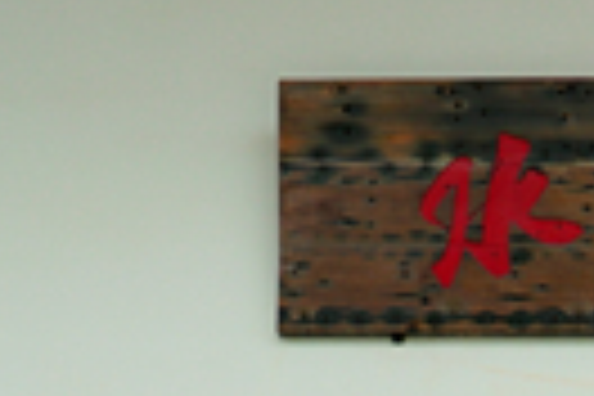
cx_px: 698
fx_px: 2706
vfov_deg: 7.4
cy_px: 1174
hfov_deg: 12.3
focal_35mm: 164
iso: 200
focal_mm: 27
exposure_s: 1/800
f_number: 4
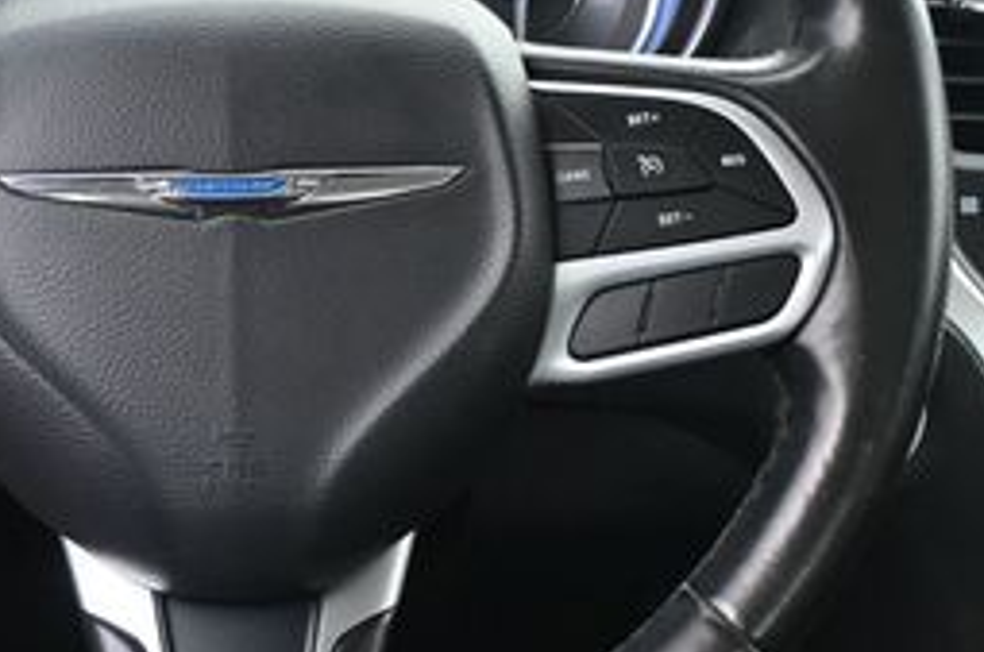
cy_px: 189
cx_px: 224
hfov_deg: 21.4
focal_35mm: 94
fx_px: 2571
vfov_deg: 14.4
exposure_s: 1/125
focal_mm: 25
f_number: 4.2
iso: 400
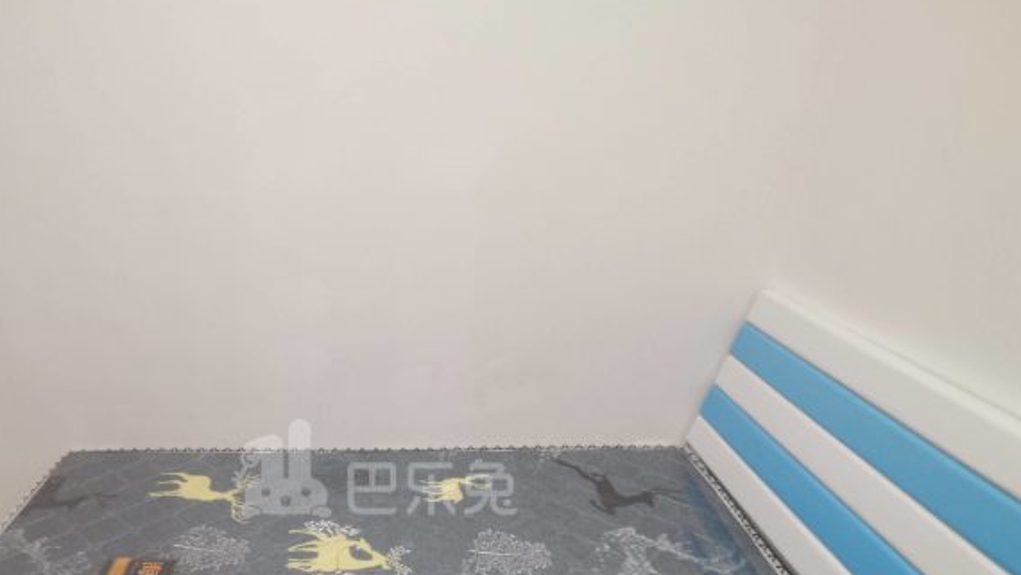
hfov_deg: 70.6
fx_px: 704
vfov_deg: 42.2
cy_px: 469
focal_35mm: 26
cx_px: 374
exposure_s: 1/33.3
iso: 160
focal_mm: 2.23
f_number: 2.2
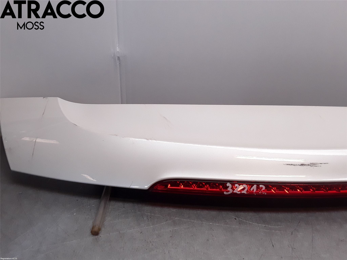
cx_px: 174
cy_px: 130
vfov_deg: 49.7
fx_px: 281
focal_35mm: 28
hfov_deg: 63.4
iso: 100
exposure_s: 1/271
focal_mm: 2.91
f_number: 1.9
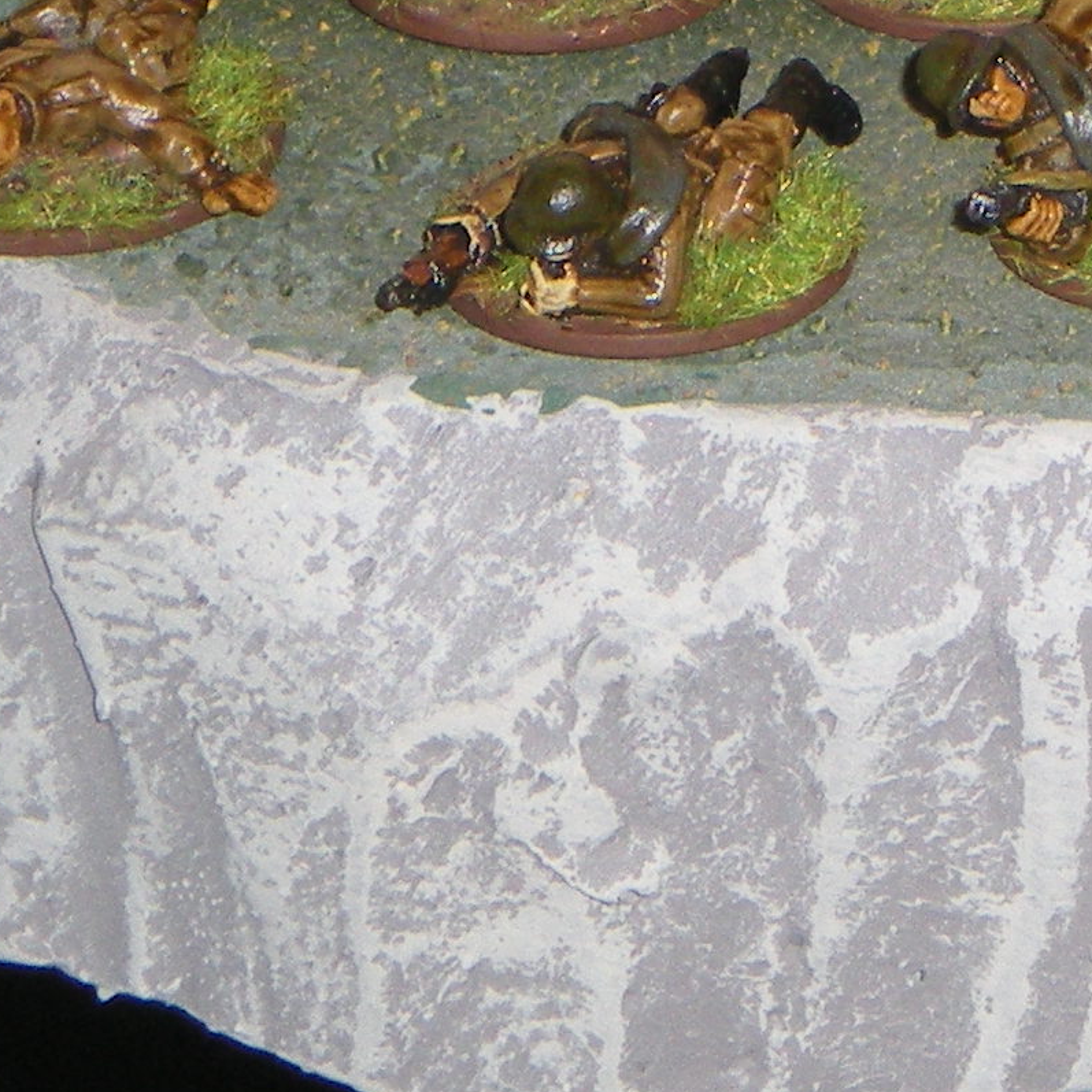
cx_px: 1495
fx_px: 13562
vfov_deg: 4.6
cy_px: -348
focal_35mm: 380
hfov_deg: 4.6
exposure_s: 1/125
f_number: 5.7
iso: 132
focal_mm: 17.3
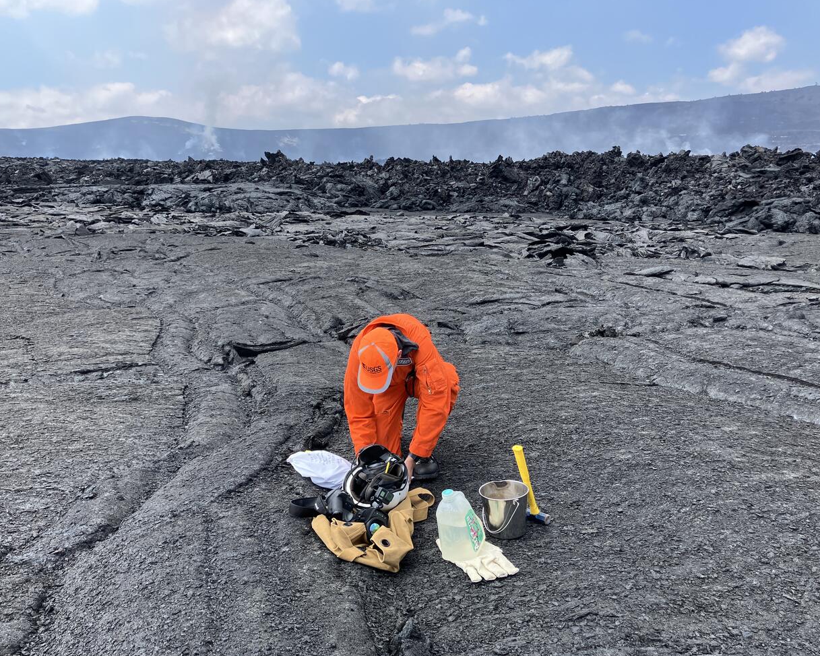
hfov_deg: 58.8
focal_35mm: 30
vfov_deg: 48.5
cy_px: 333
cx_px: 407
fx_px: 728
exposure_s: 1/823
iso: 32
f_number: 1.8
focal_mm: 3.99
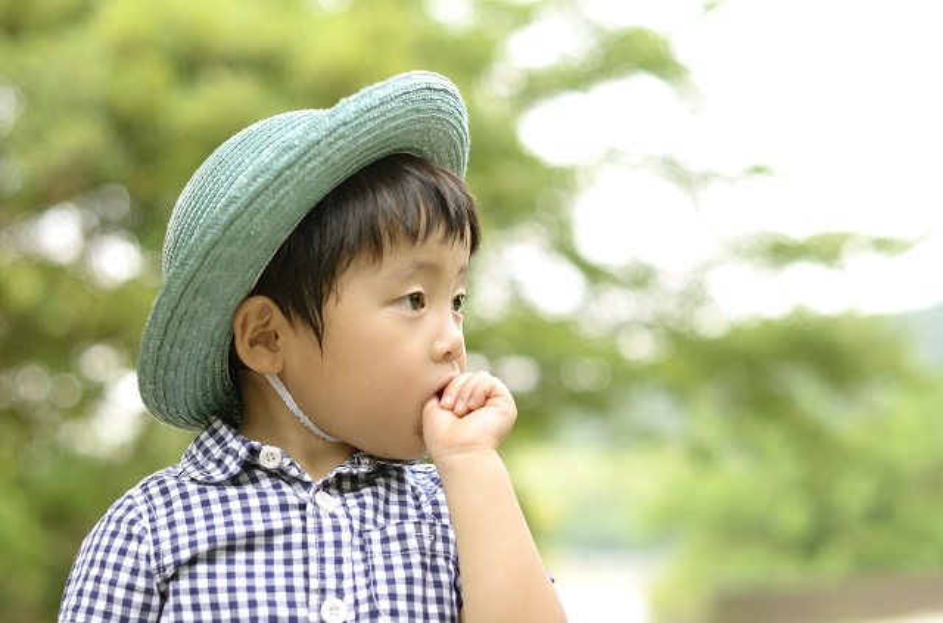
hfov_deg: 27.1
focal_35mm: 75
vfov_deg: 18.1
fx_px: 1959
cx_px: 472
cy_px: 312
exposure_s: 1/160
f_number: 2.2
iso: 160
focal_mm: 50
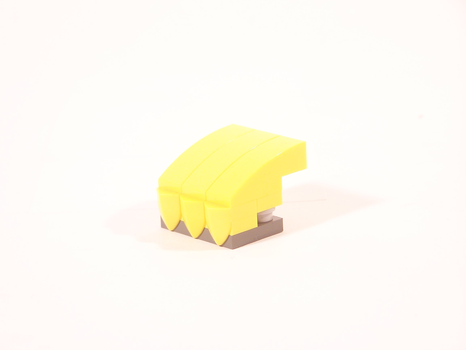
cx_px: 233
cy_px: 175
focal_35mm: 128
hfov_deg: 15.4
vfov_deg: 11.6
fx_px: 1723
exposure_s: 1/10
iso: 100
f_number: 3.2
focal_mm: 21.2
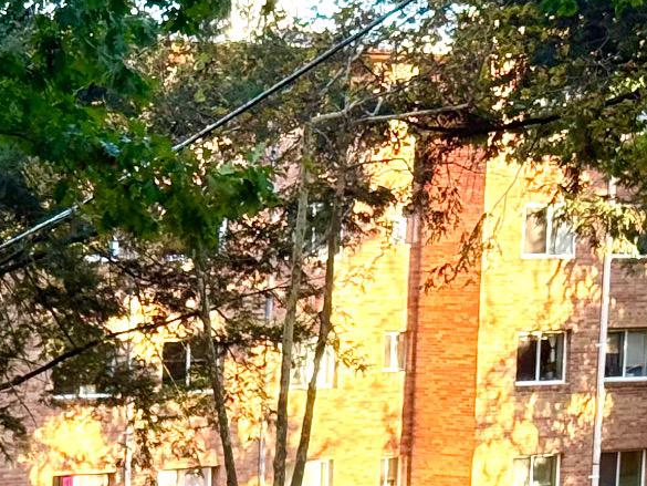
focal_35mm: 168
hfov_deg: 11.4
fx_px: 3141
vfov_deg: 8.6
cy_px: 735
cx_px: -230
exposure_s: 1/239
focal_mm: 6.76
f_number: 1.78
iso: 125
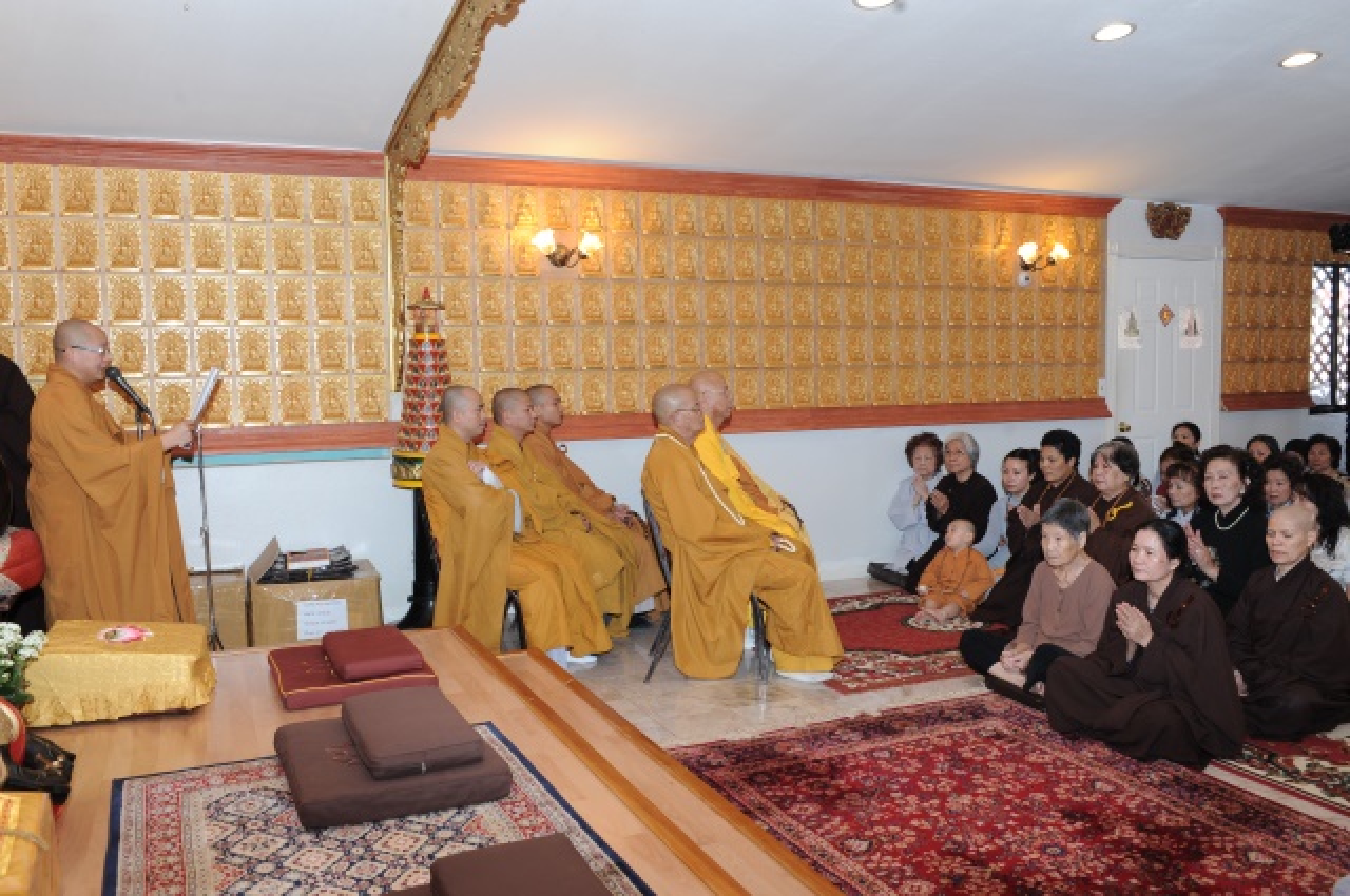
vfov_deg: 42.2
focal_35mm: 31
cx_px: 675
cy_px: 448
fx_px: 1161
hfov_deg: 60.3
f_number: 6.3
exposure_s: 1/40
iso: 400
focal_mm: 31
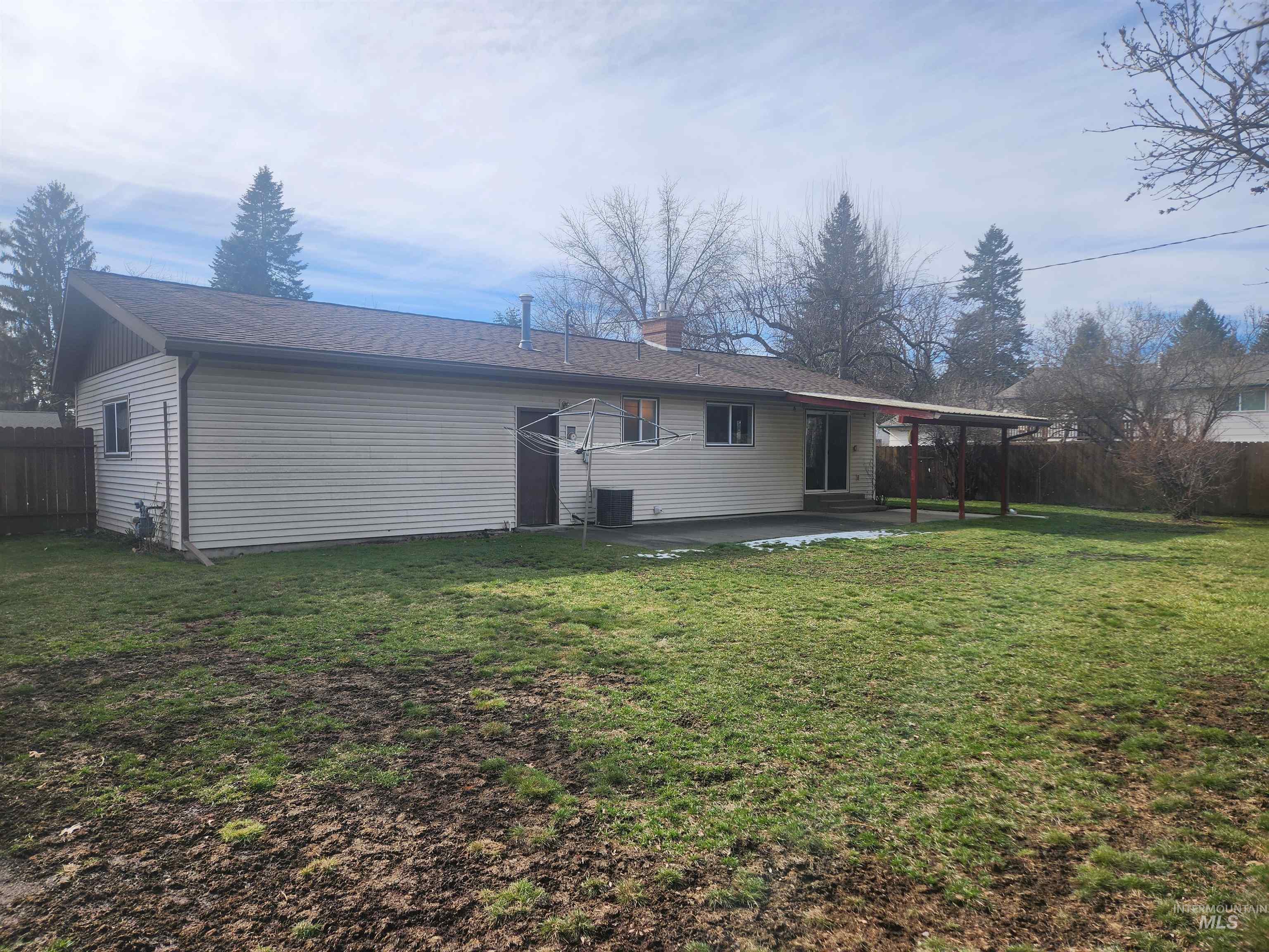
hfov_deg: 73.9
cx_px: 634
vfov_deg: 58.9
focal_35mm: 23
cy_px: 476
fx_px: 843
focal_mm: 5.4
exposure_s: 1/1632
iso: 20
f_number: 1.8
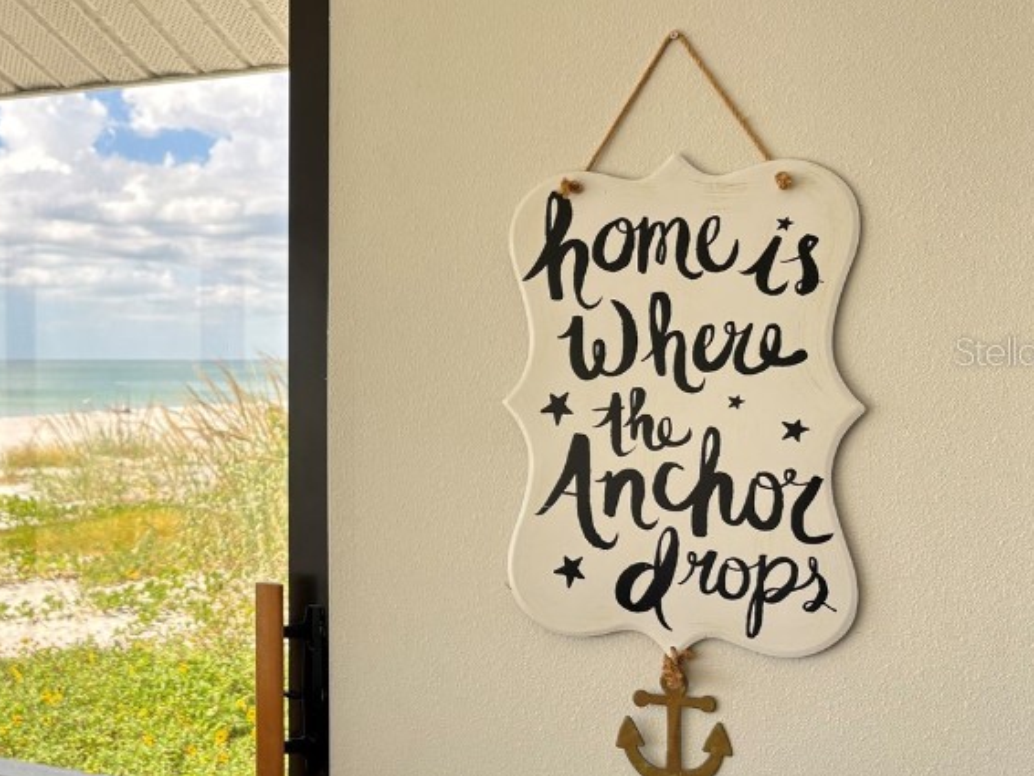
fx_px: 1405
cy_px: 351
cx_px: 192
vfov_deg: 30.9
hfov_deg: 38.7
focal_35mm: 47
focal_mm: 5.96
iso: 64
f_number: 1.6
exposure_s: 1/200
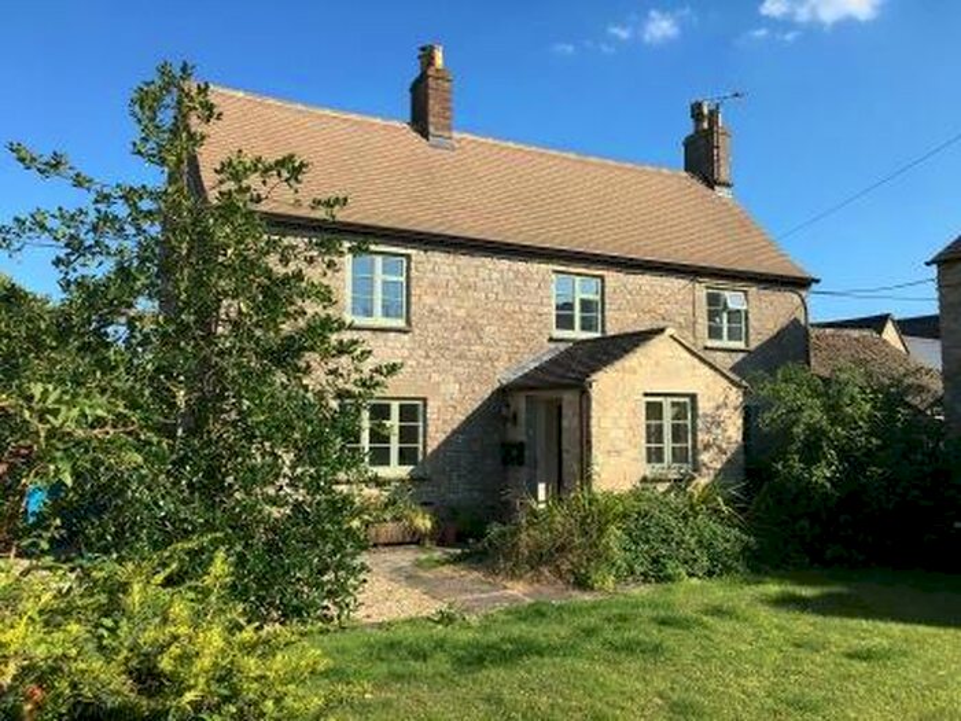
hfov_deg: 61.7
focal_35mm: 29
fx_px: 805
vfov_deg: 48.2
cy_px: 360
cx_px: 480
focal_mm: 4.15
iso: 25
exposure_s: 1/962
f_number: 2.2
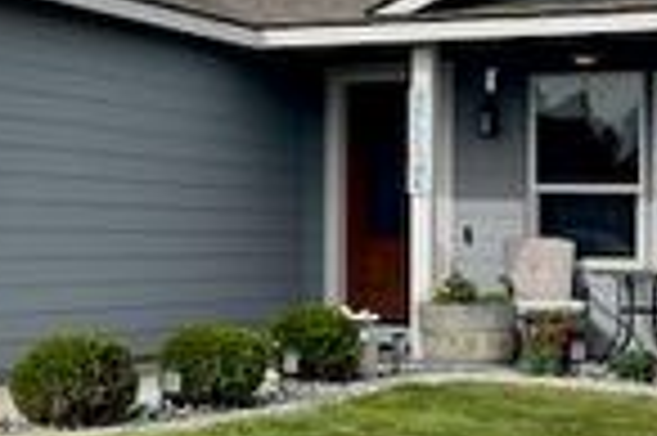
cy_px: 124
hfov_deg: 22.7
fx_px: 1622
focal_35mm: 89
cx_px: 189
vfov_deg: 15.3
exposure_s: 1/4525
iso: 32
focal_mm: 5.1
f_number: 1.6
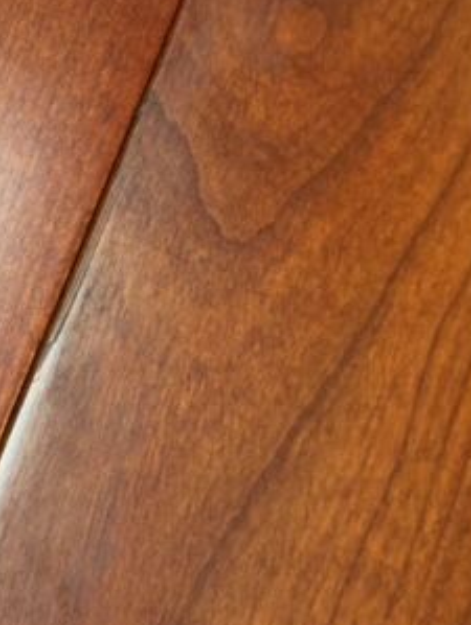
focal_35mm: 62
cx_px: 59
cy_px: 322
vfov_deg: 31.2
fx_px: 1122
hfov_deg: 23.2
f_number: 2.2
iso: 64
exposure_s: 1/33
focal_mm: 4.15
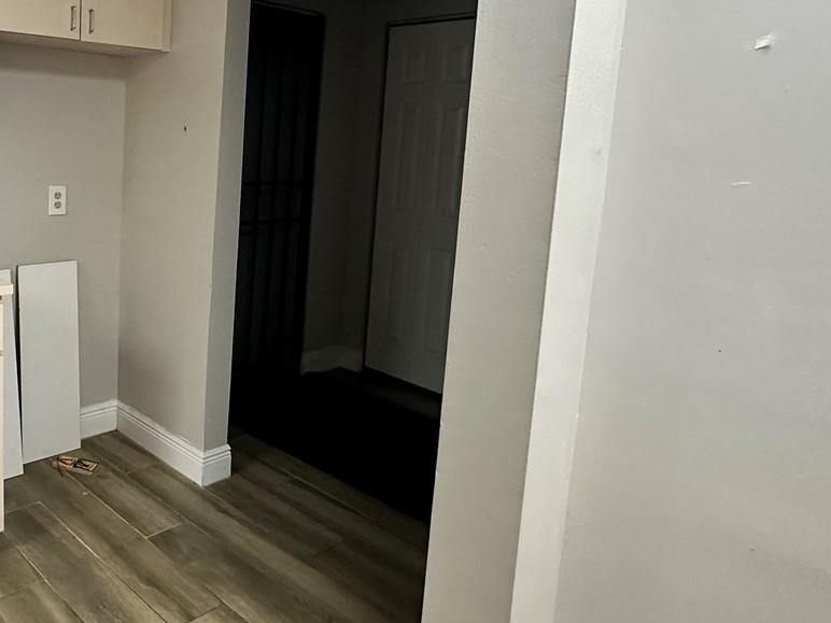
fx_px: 696
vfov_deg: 47.4
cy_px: 207
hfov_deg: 56.7
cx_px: 155
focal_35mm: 29
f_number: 2.2
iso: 320
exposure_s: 1/120
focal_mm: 2.22
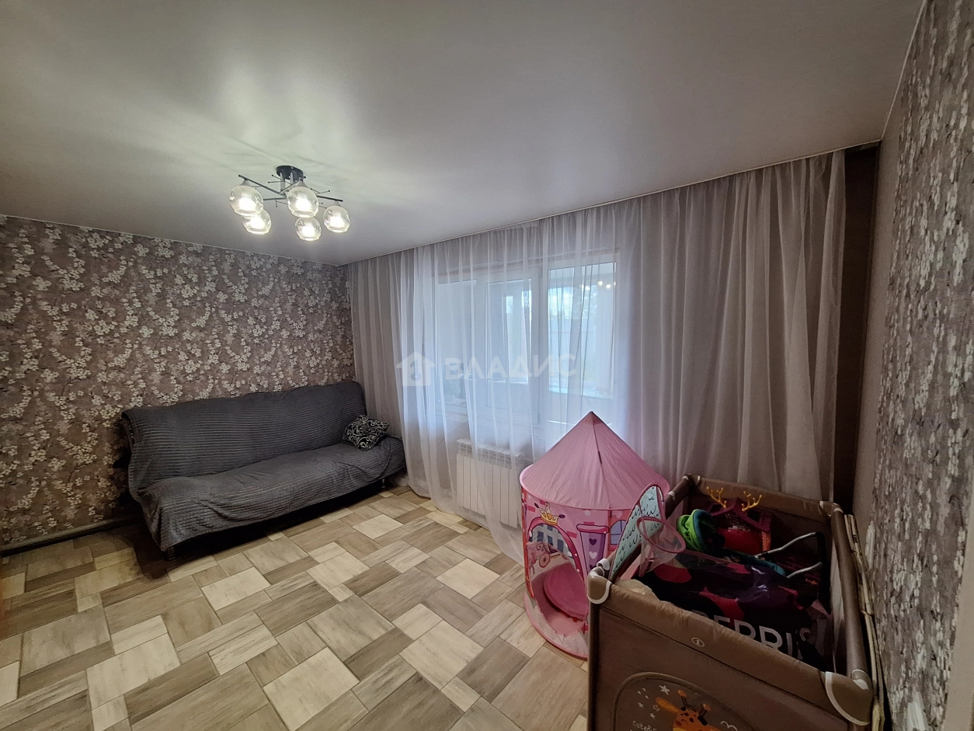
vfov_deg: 89.9
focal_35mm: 13
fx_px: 366
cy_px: 366
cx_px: 487
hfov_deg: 106.2
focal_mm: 1.74
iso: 125
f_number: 2.2
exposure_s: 1/50
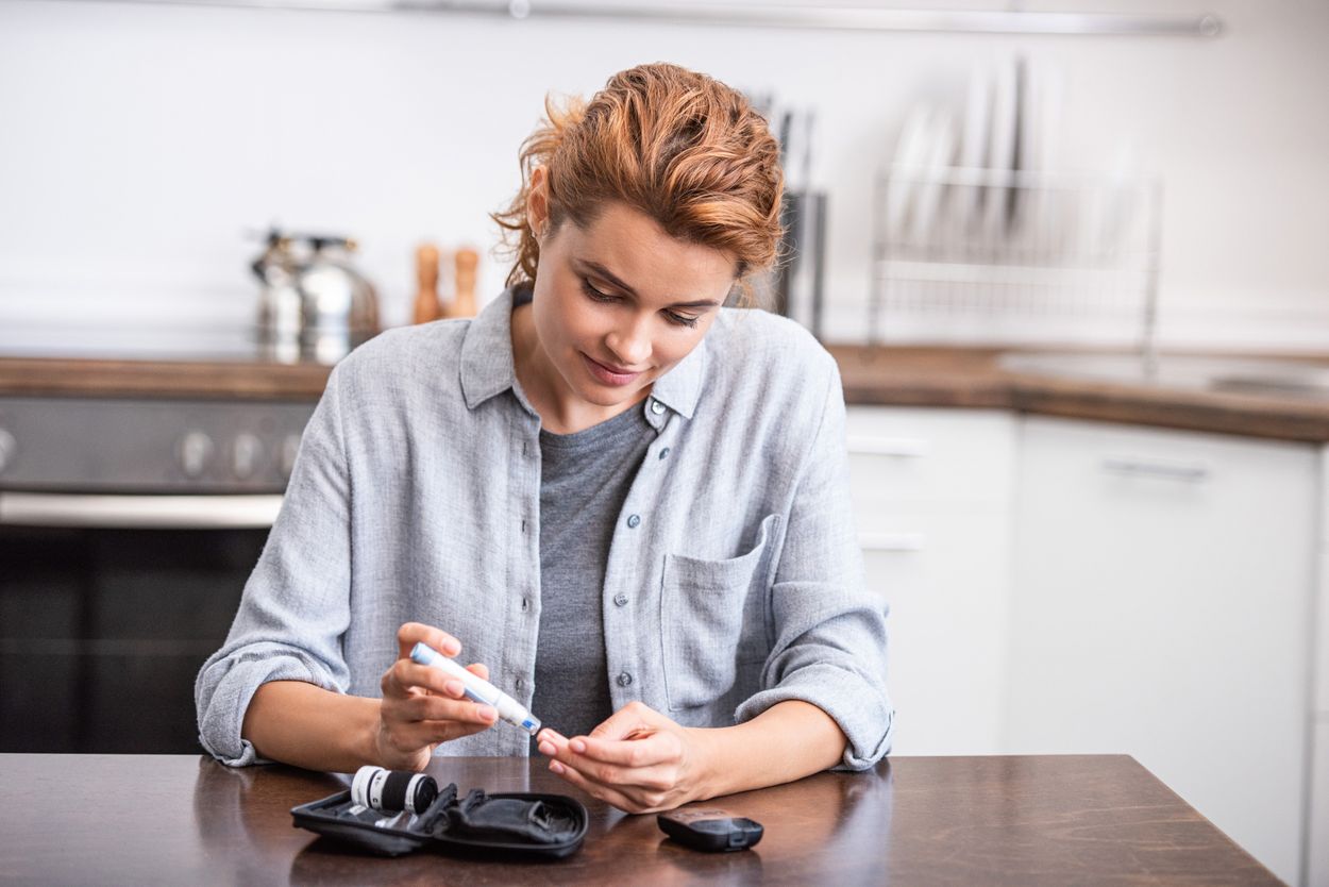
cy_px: 444
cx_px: 664
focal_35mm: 110
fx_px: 4062
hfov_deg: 18.6
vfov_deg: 12.5
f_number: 3.5
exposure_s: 1/200
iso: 500
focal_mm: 110
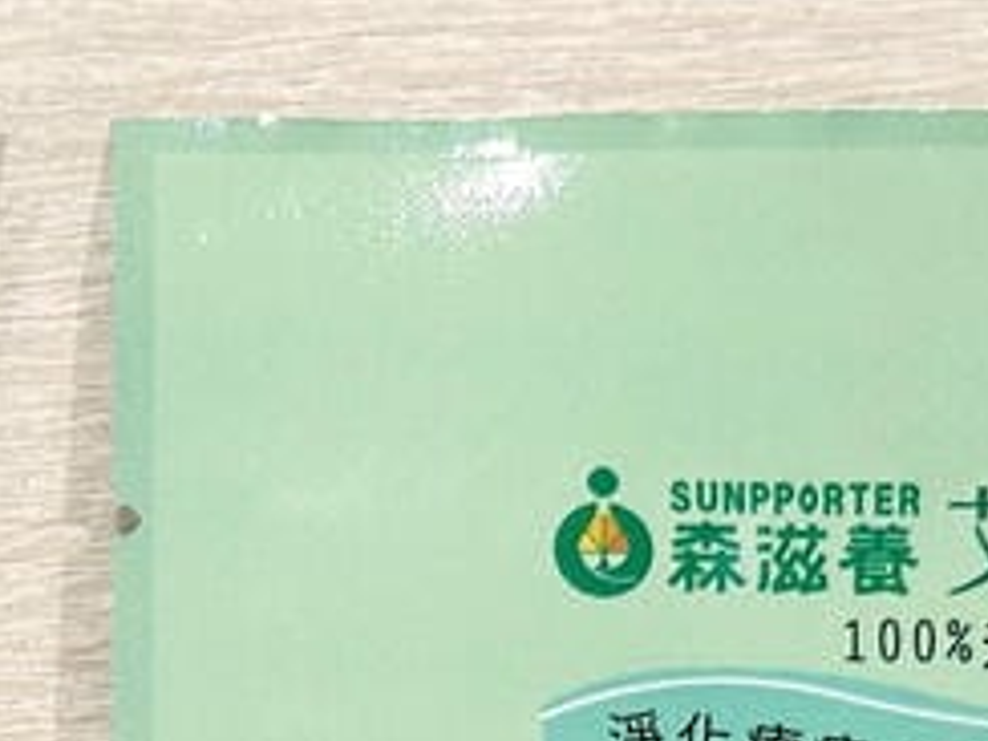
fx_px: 6736
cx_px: 12
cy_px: 1425
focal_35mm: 236
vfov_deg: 6.1
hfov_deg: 8.3
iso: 80
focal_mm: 6.86
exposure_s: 1/60
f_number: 1.78
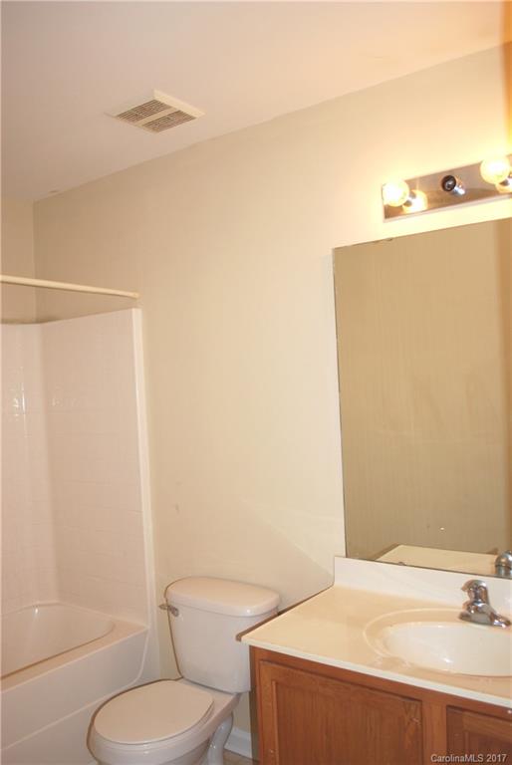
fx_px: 638
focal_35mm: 30
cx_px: 256
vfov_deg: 61.9
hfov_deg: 43.7
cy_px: 382
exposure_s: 1/60
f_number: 3.8
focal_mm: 20
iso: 200
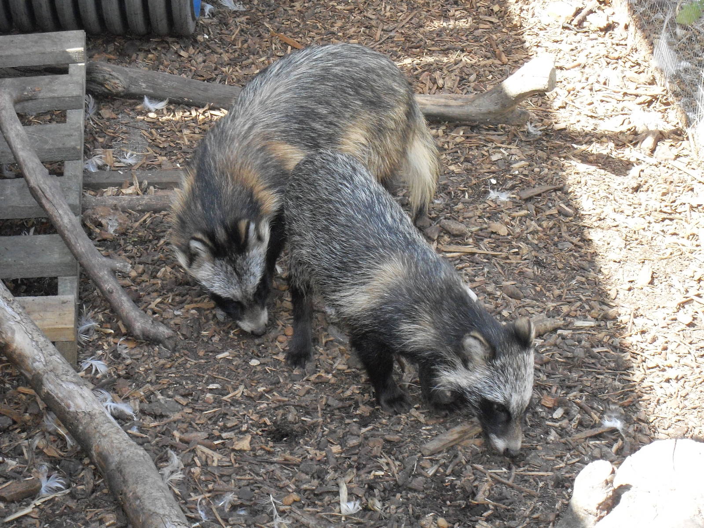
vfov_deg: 13.3
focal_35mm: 111
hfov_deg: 17.7
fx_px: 2257
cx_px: 352
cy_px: 264
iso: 240
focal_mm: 18.1
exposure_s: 1/90
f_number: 5.2
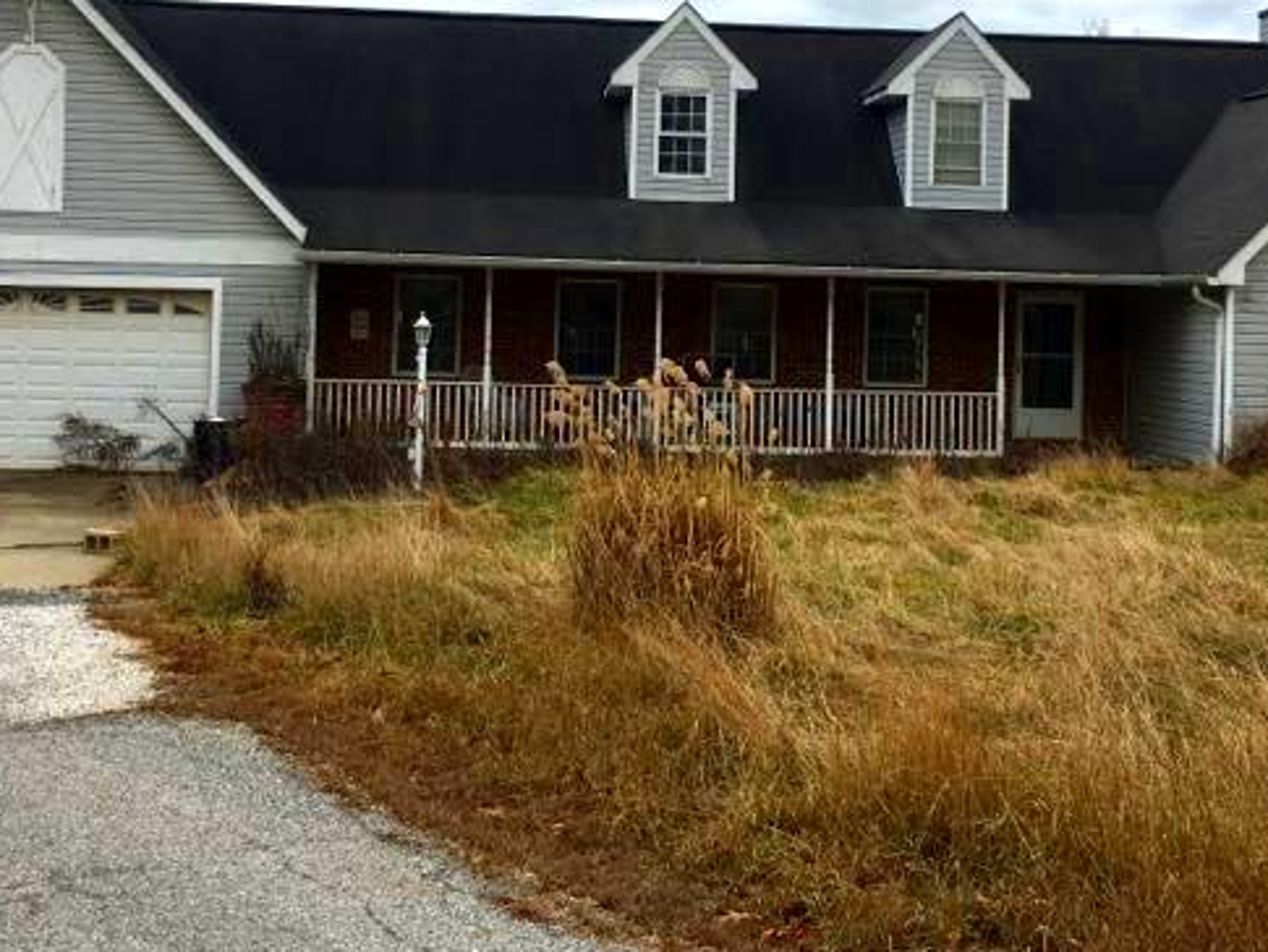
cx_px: 643
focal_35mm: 50
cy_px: 252
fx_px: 1832
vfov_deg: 28.7
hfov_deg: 38.2
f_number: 2.2
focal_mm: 4.15
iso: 25
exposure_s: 1/530
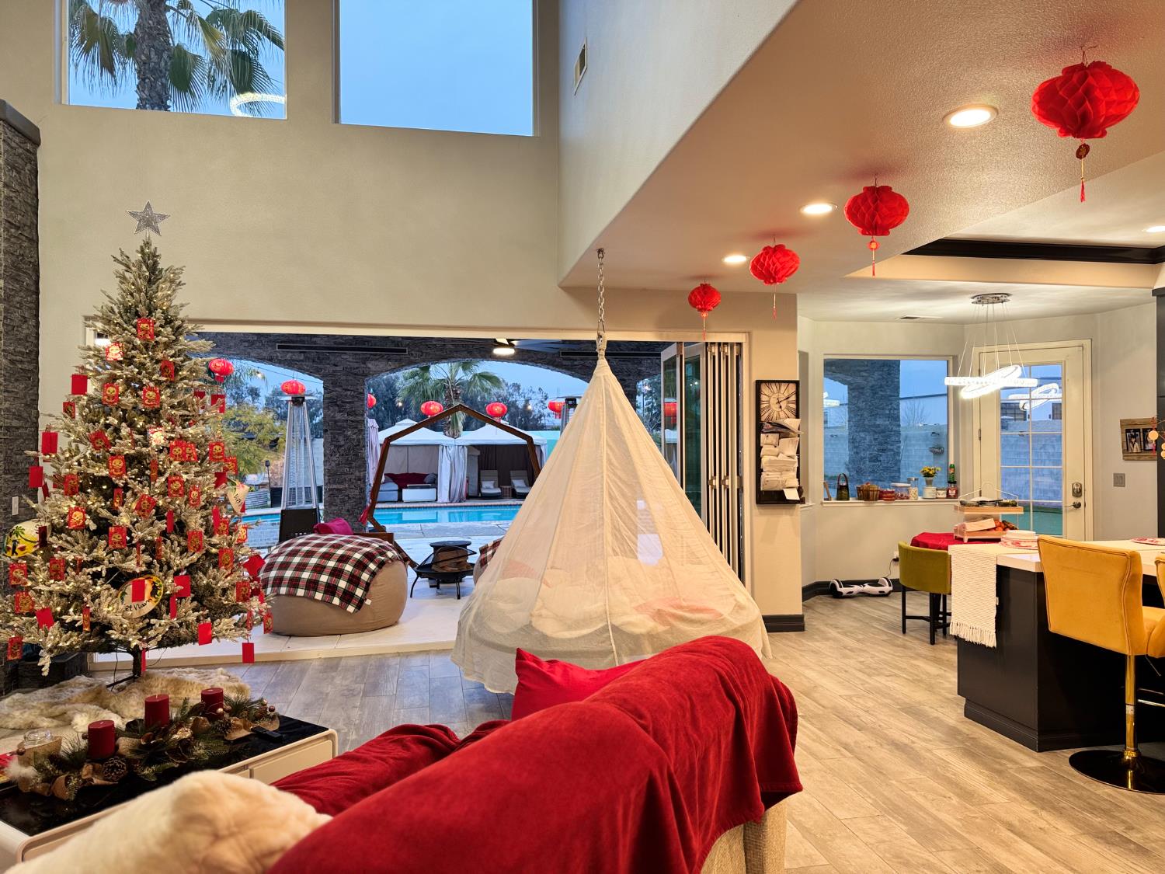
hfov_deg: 71.6
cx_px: 582
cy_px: 437
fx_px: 808
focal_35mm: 24
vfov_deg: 56.8
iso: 125
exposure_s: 1/60
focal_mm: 6.76
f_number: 1.78
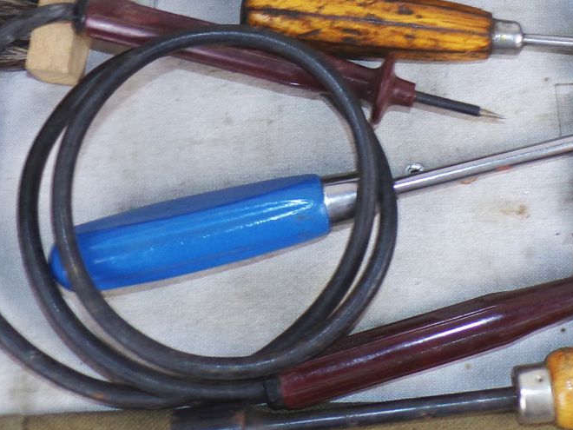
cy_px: -39
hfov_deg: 28.7
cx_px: 403
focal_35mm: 67
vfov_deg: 20.9
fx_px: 1109
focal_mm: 4.3
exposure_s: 1/34
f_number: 3
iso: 100
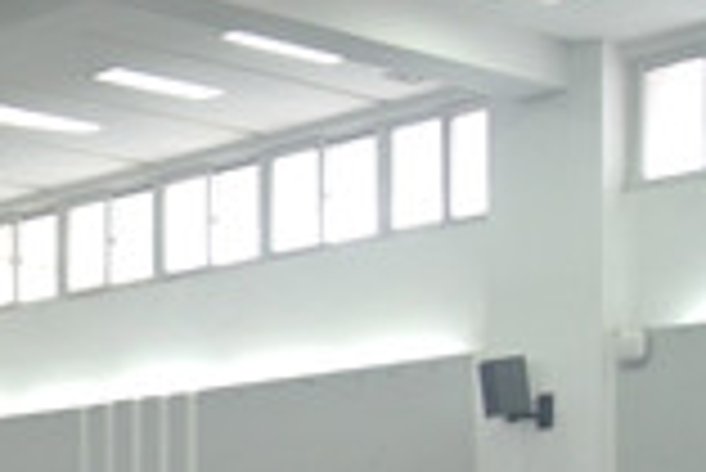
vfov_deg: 12.4
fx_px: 2041
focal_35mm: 104
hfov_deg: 17.7
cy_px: 744
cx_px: -337
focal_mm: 12.2
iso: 640
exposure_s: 1/30
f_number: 3.8
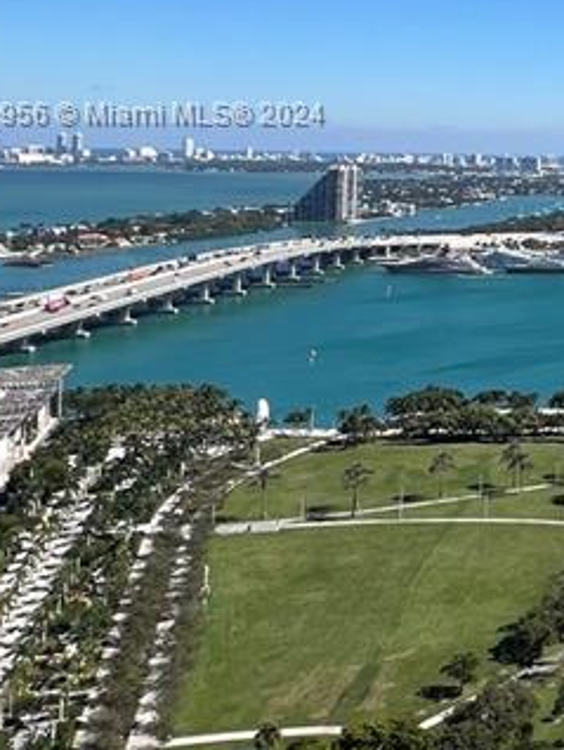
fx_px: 1063
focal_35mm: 49
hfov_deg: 21.8
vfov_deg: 37.1
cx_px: 953
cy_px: 116
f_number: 1.8
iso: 32
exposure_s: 1/2096
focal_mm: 1.57
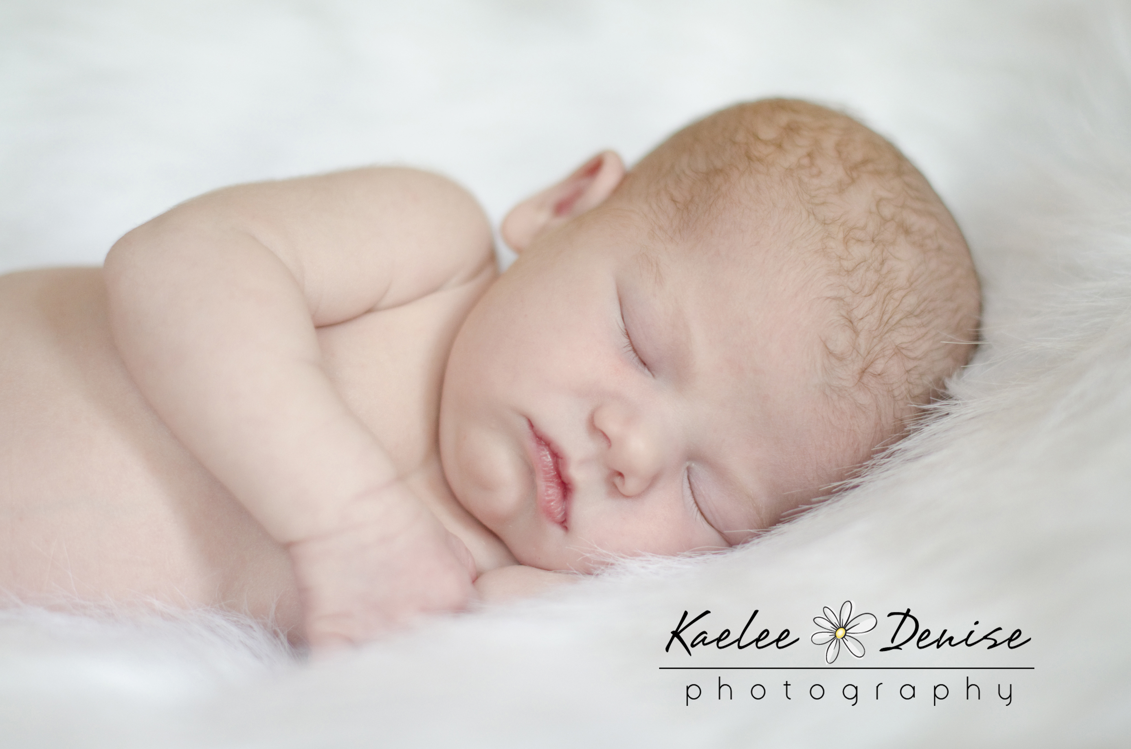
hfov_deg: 27.0
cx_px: 566
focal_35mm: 75
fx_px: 2351
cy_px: 374
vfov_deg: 18.1
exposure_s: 1/200
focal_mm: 50
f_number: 1.8
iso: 400
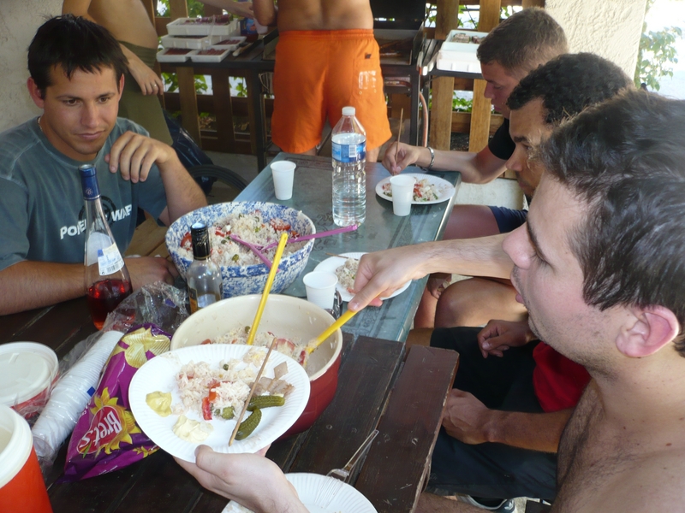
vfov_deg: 40.7
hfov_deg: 52.6
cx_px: 342
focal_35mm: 35
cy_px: 256
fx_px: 693
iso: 100
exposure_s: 1/30
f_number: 2.8
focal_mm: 5.8
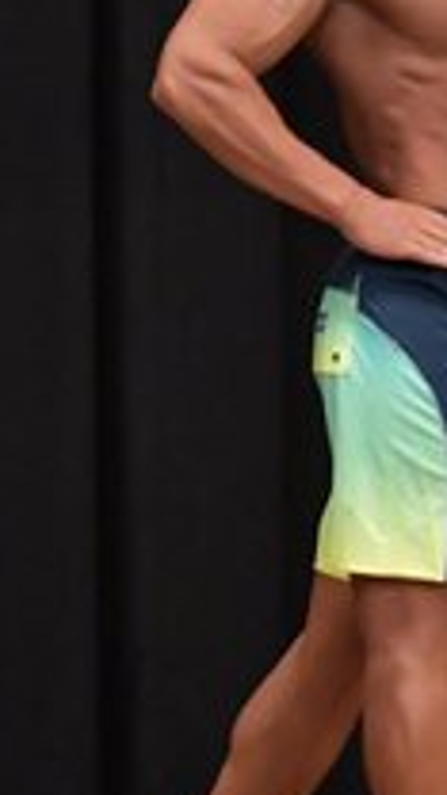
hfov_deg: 1.7
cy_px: 401
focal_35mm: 731
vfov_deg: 3.0
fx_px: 15403
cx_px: -758
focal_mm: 125
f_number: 5.6
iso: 6400
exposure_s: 1/400
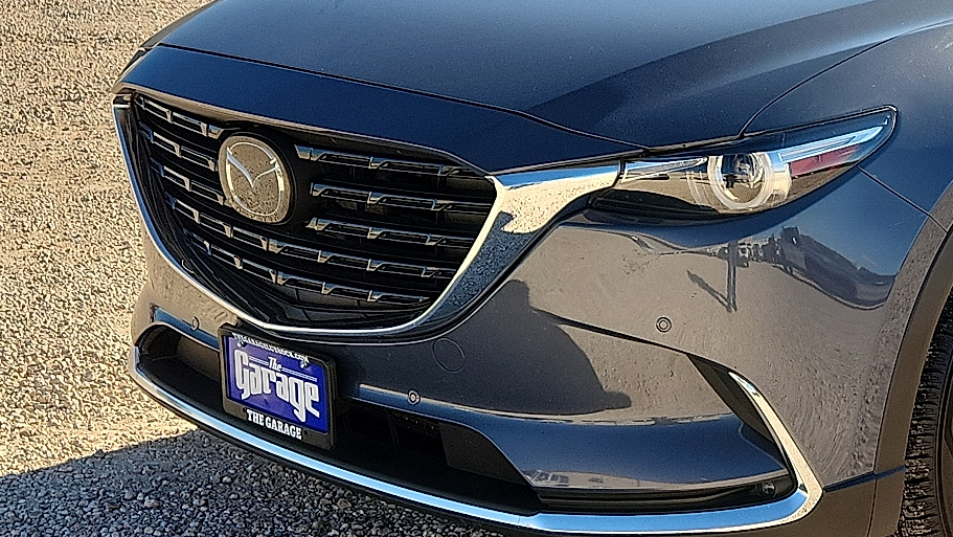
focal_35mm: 44
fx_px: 1112
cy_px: 156
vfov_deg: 26.9
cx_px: 836
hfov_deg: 42.9
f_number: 1.8
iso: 50
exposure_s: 1/909
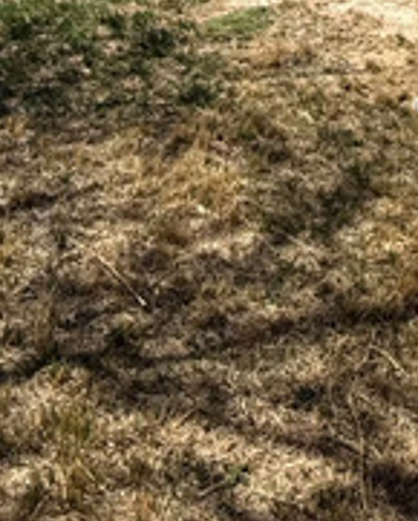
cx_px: 294
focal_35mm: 58
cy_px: -158
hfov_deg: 26.0
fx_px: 896
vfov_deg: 27.2
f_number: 2.2
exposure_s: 1/2237
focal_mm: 2.22
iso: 50
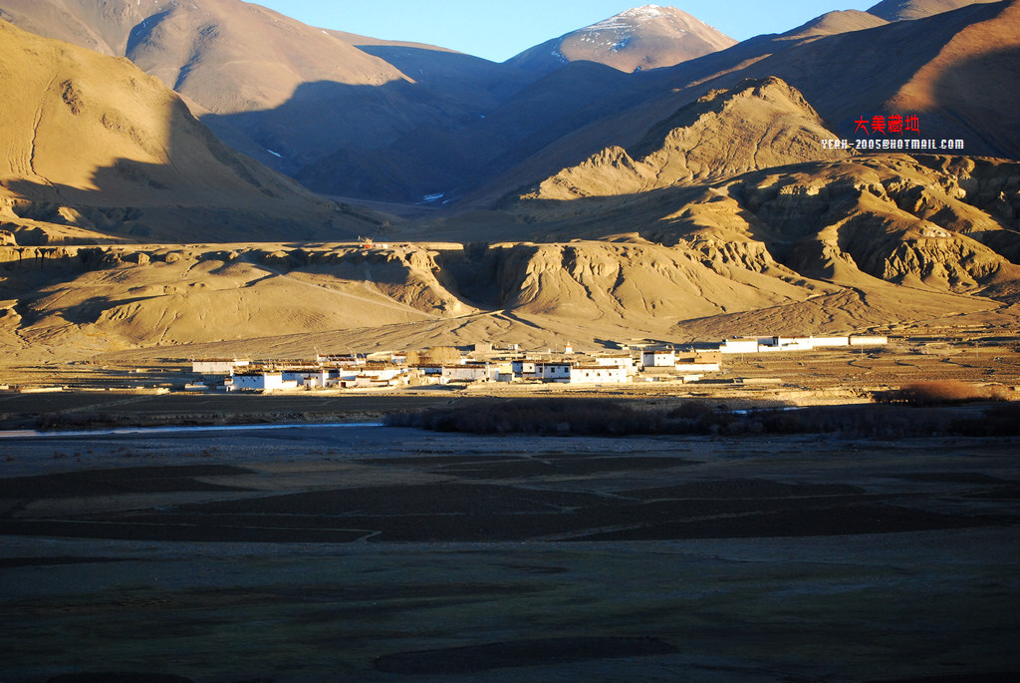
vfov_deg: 16.6
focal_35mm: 82
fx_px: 2340
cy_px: 342
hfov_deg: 24.6
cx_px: 510
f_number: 4
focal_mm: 55
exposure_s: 1/500
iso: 500
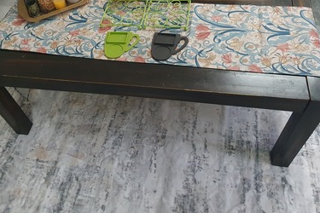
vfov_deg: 39.7
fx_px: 293
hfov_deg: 57.2
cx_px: 148
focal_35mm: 33
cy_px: 81
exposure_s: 1/33
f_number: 1.5
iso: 640
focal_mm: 4.32
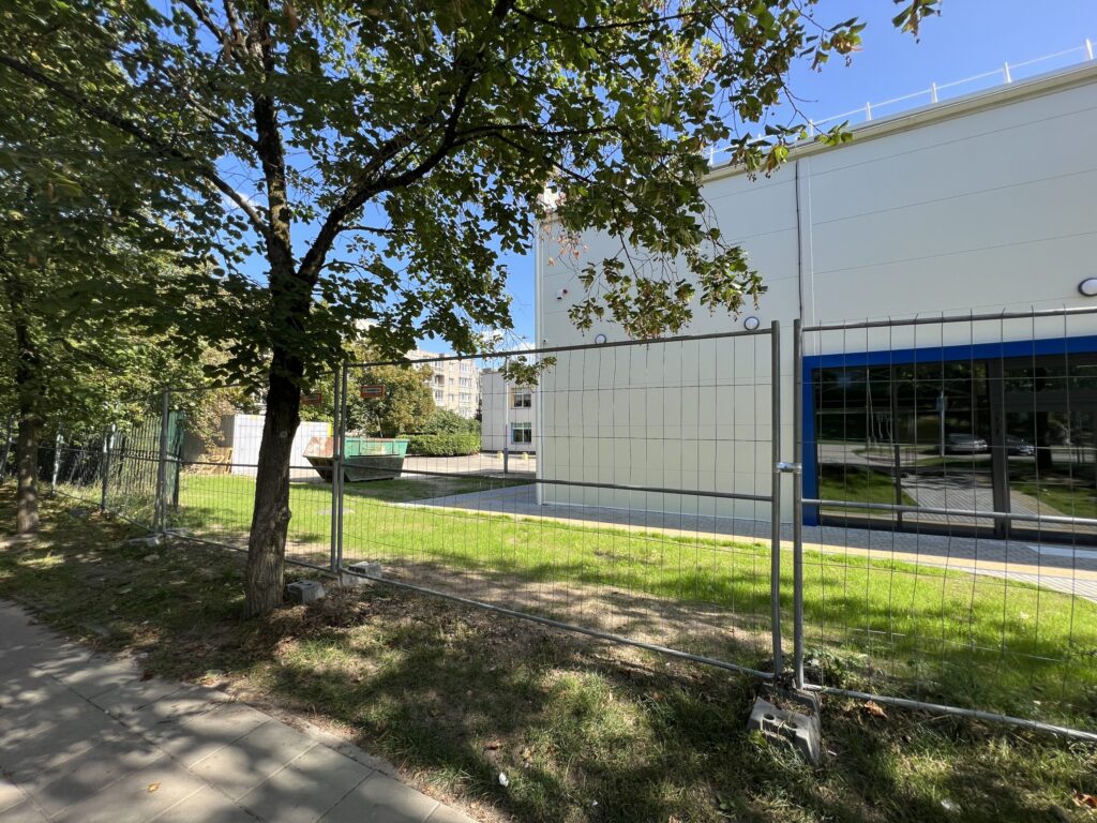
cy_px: 412
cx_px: 548
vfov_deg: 89.9
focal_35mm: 13
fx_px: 412
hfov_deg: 106.2
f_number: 1.8
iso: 32
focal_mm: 1.57
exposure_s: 1/690
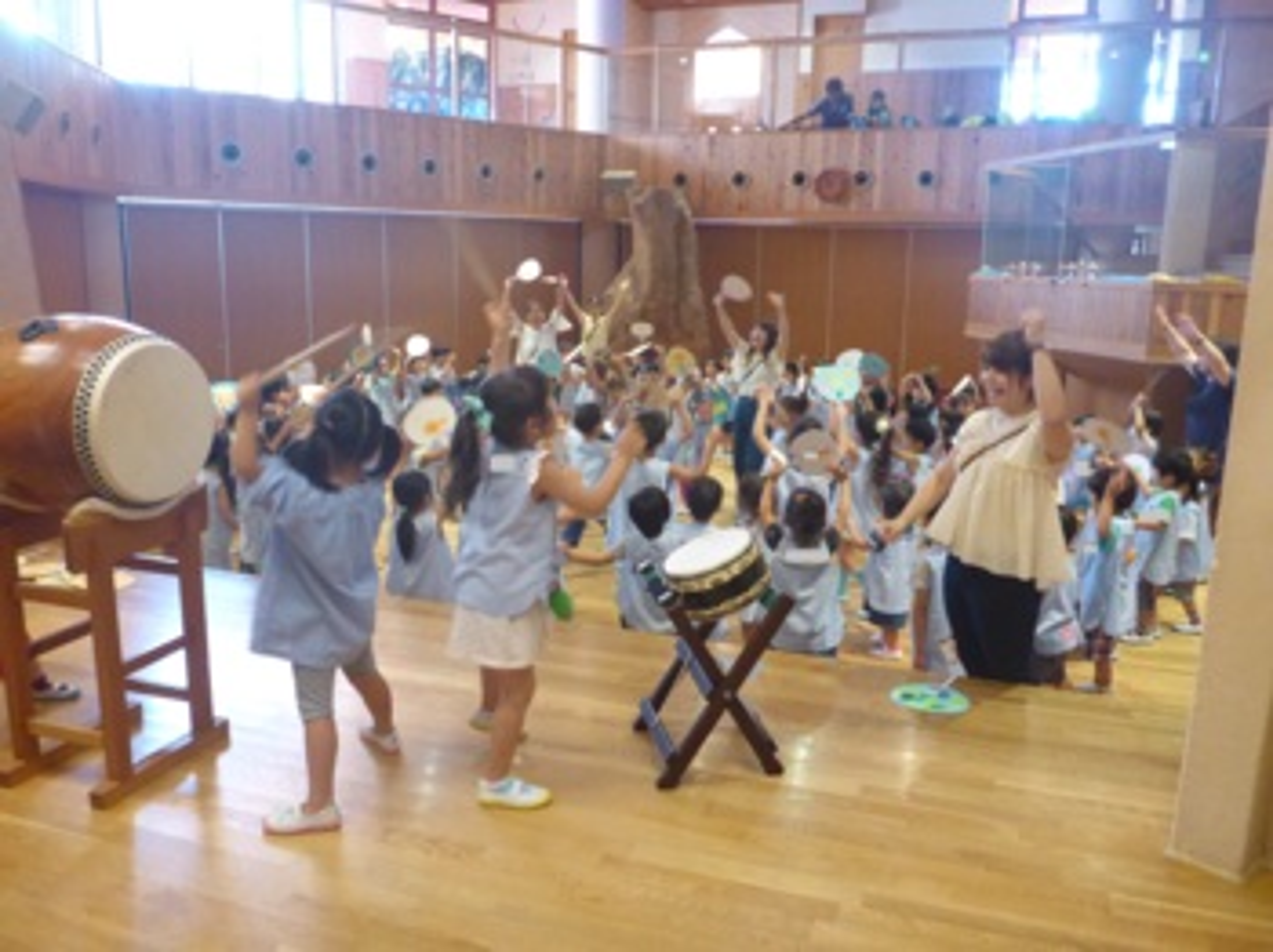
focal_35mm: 28
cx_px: 636
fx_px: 1029
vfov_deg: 49.7
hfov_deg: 63.5
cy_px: 476
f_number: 3.3
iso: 800
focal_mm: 4.9
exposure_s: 1/20
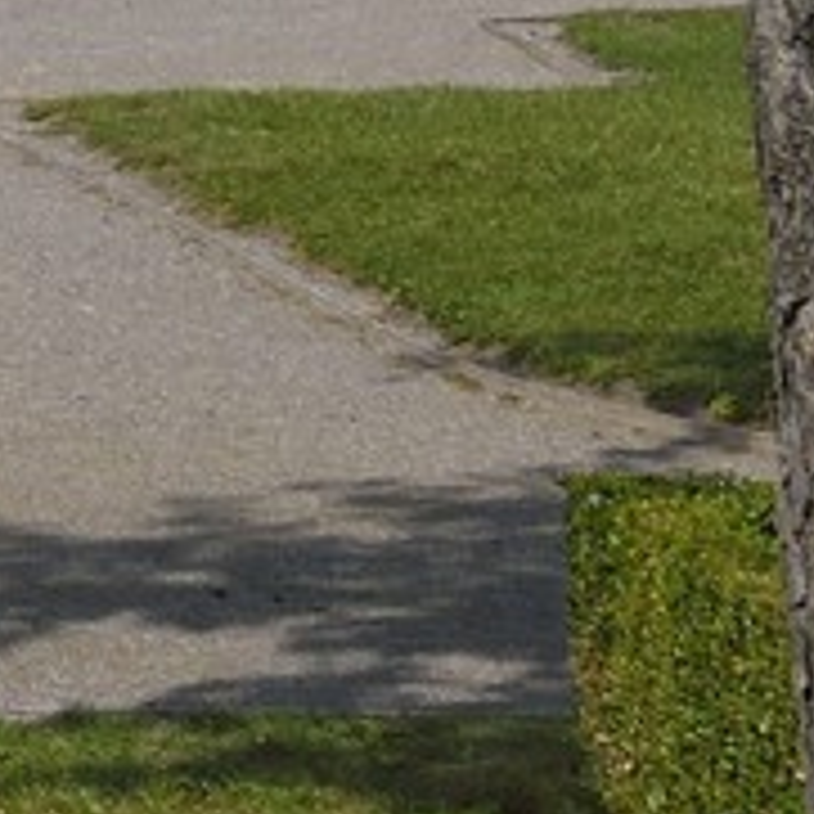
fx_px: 8407
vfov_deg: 5.3
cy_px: -1246
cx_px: -2208
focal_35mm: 316
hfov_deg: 5.1
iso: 200
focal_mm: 42
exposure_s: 1/250
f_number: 13
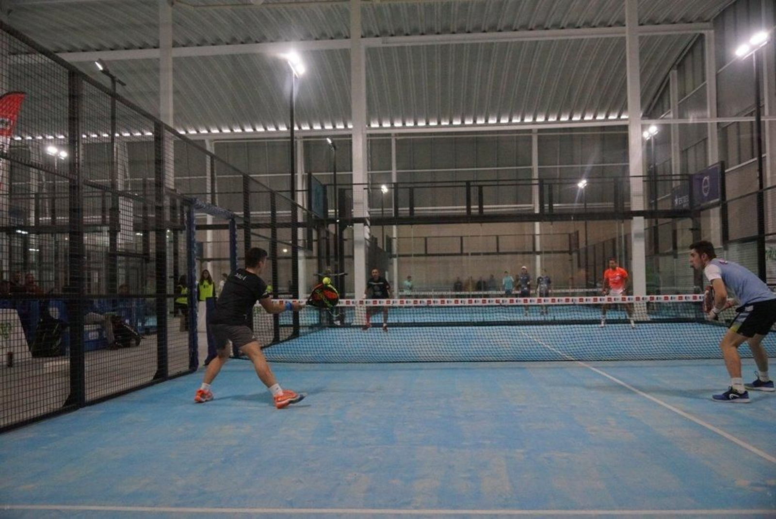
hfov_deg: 57.2
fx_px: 712
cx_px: 388
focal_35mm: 33
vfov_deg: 40.0
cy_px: 260
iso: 4000
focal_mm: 22
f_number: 2.8
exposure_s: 1/800
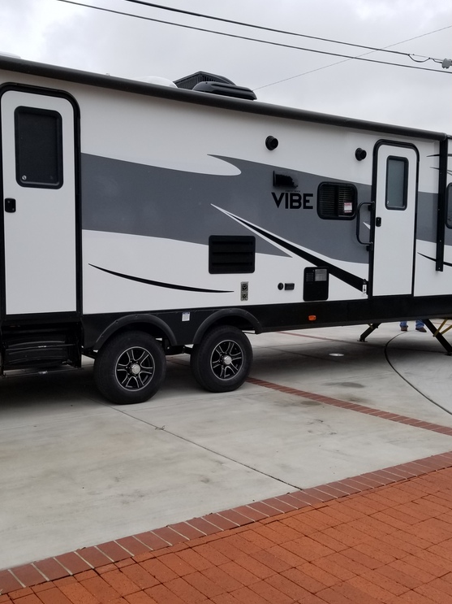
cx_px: 179
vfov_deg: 52.6
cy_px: 300
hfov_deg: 40.5
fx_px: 610
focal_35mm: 35
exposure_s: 1/1228
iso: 50
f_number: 1.7
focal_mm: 4.3
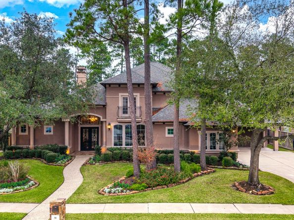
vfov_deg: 56.8
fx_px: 204
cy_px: 110
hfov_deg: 71.6
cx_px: 147
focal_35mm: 24
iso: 200
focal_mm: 8.67
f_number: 1.8
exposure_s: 1/50
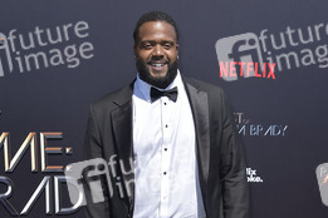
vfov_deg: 25.5
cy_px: 239
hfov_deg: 40.3
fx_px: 446
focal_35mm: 49
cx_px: 167
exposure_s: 1/250
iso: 200
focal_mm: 32
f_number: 8
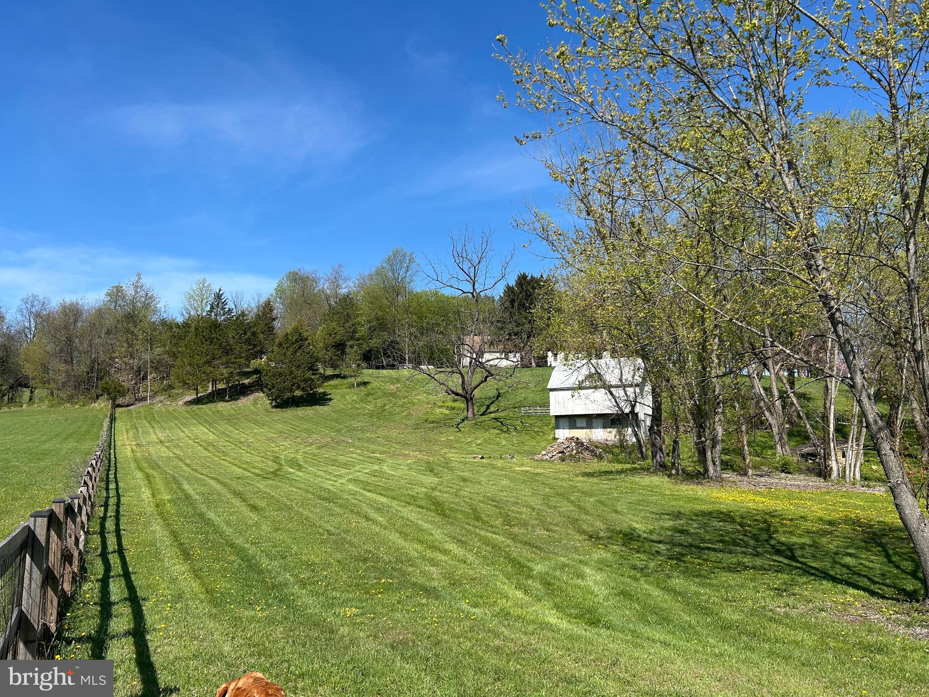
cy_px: 348
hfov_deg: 67.3
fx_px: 698
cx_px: 464
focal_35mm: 26
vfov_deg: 53.1
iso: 50
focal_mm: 5.7
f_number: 1.5
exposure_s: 1/3704
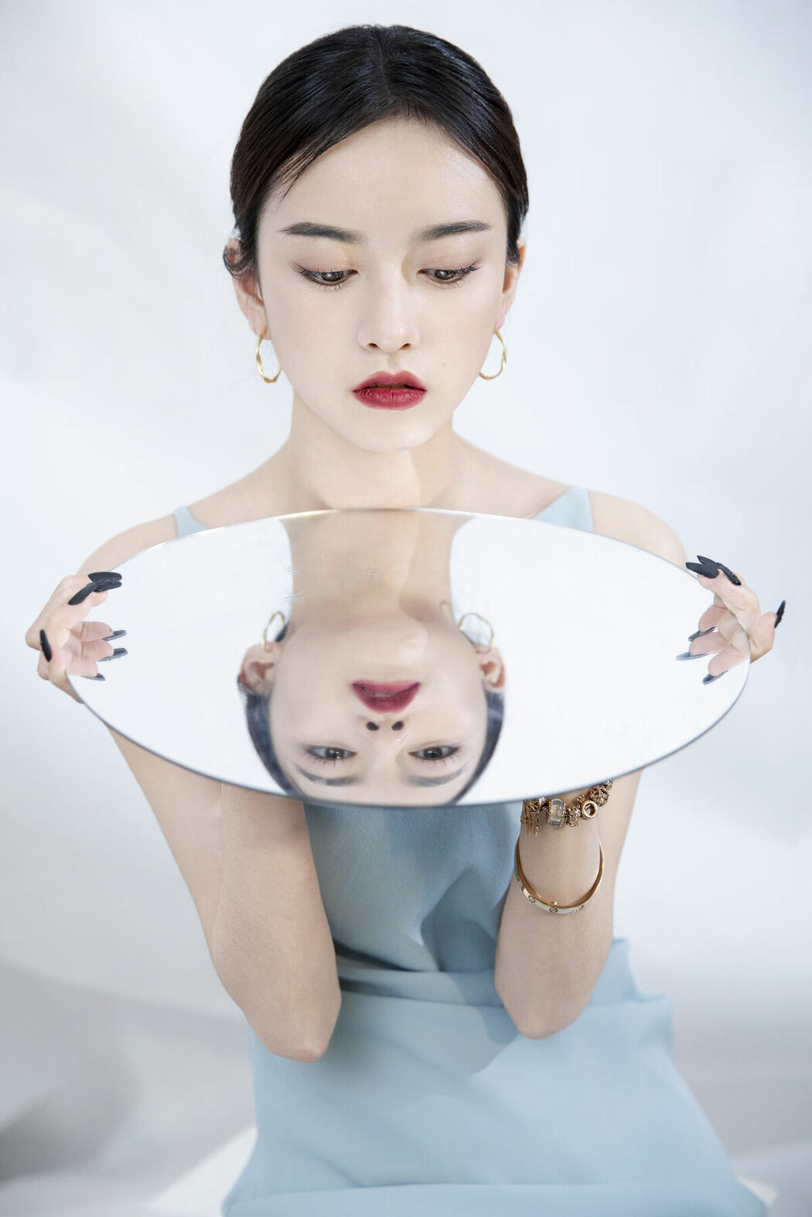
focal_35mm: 60
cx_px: 406
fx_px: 2030
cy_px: 608
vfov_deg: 33.4
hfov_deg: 22.6
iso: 1250
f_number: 3.2
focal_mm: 61
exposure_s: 1/100
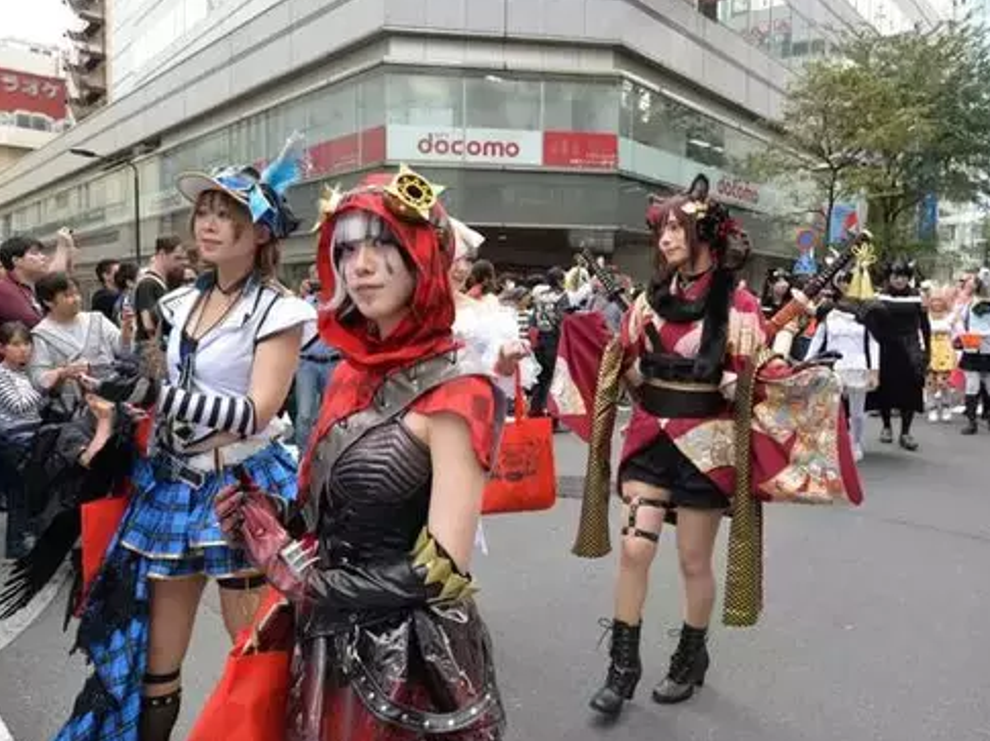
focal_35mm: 25
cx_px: 490
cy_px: 353
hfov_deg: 69.4
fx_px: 714
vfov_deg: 54.8
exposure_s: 1/320
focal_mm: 21
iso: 800
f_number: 7.1
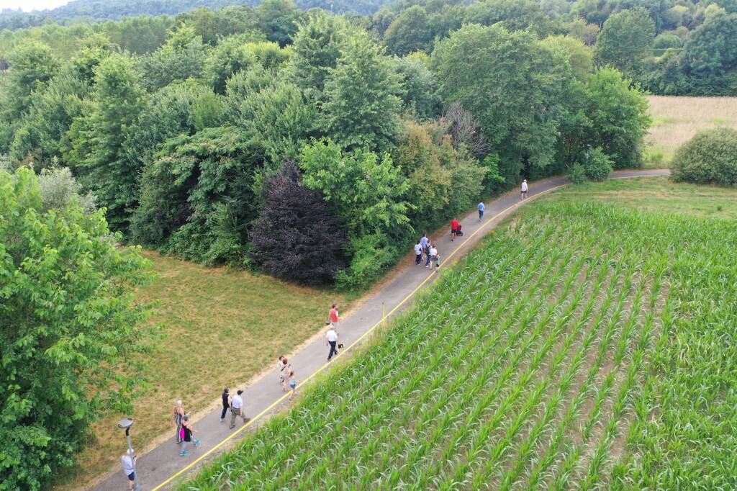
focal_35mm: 28
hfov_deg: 65.5
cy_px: 246
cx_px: 368
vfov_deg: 46.4
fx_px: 573
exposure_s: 1/40
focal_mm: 10.26
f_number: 3.2
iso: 100
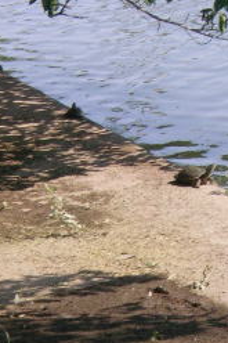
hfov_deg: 4.9
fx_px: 2654
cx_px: 123
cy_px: 210
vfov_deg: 7.4
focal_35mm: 279
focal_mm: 16
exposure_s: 1/125
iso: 100
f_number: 3.9
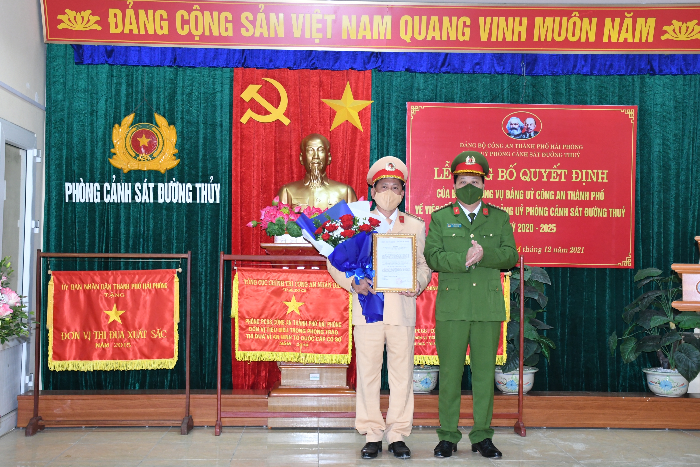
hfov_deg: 39.6
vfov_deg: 27.0
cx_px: 358
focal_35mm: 50
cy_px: 235
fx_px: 972
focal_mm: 32
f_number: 5.6
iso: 1600
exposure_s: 1/200
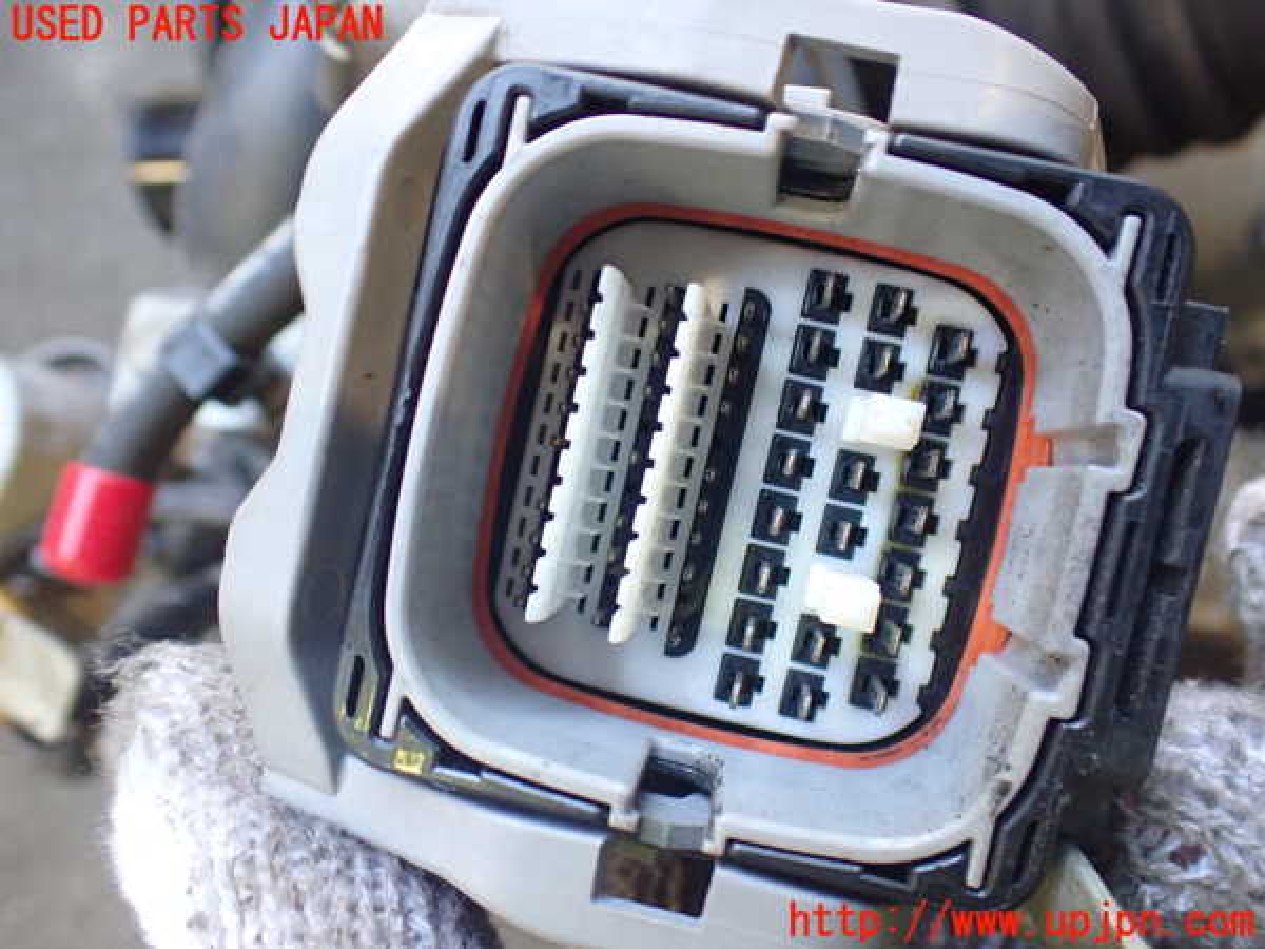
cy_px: 474
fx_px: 1096
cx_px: 632
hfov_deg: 60.0
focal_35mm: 30
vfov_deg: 46.8
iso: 800
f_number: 2.3
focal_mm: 5.4
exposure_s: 1/100
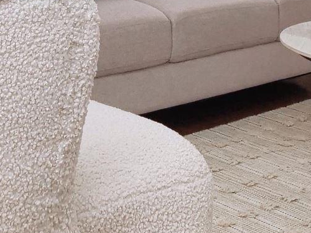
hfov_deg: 22.8
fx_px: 773
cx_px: 168
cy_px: -108
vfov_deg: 15.9
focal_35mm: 86
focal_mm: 7
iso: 800
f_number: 3.5
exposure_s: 1/160
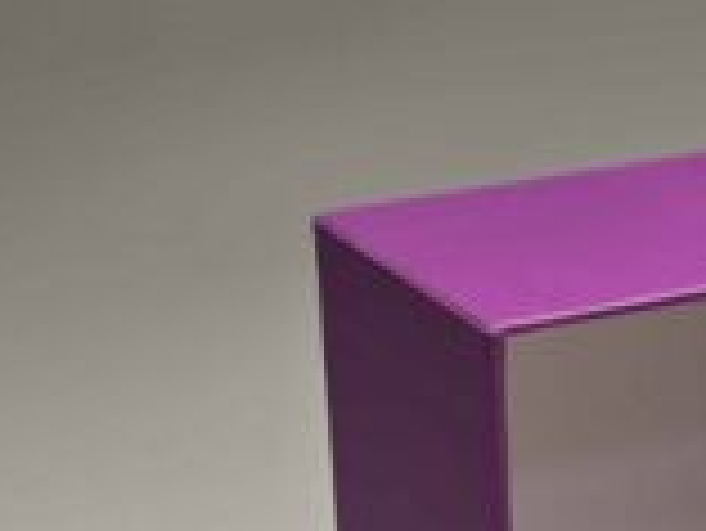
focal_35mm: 305
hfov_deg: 6.4
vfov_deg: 4.9
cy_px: 720
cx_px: 1237
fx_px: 6225
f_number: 2
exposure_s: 1/100
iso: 200
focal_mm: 10.1
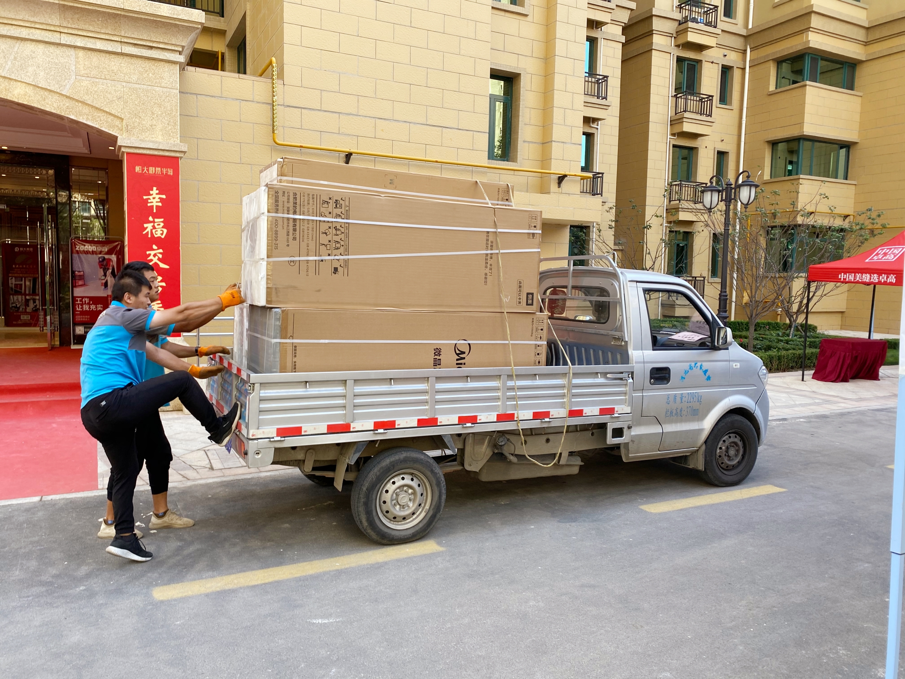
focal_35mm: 26
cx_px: 452
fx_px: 680
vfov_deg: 53.1
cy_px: 340
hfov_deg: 67.3
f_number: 1.8
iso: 40
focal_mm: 4.25
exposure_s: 1/121
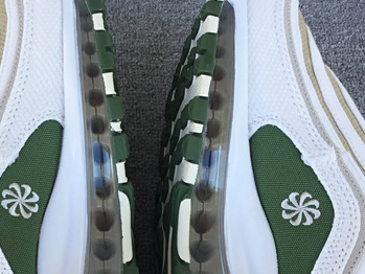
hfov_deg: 24.2
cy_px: 226
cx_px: 110
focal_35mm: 80
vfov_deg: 18.2
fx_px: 844
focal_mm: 3.3
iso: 25
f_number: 2.4
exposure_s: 1/157
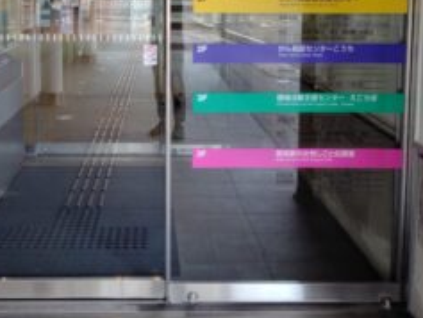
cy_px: 45
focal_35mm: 47
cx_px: 154
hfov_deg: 40.1
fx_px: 575
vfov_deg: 29.9
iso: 269
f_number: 1.9
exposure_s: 1/120
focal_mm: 5.6
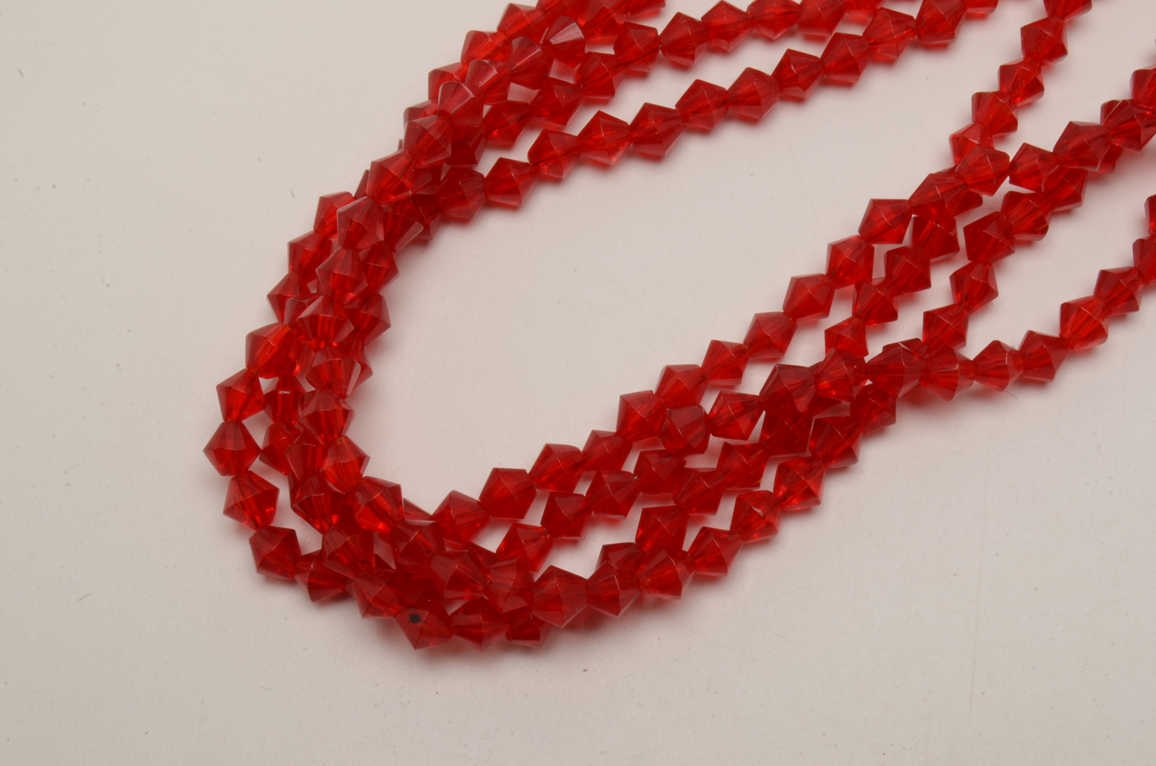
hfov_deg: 24.7
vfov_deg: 16.5
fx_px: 2644
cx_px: 578
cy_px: 383
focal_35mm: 82
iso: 100
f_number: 25
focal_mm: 55
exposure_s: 1/125
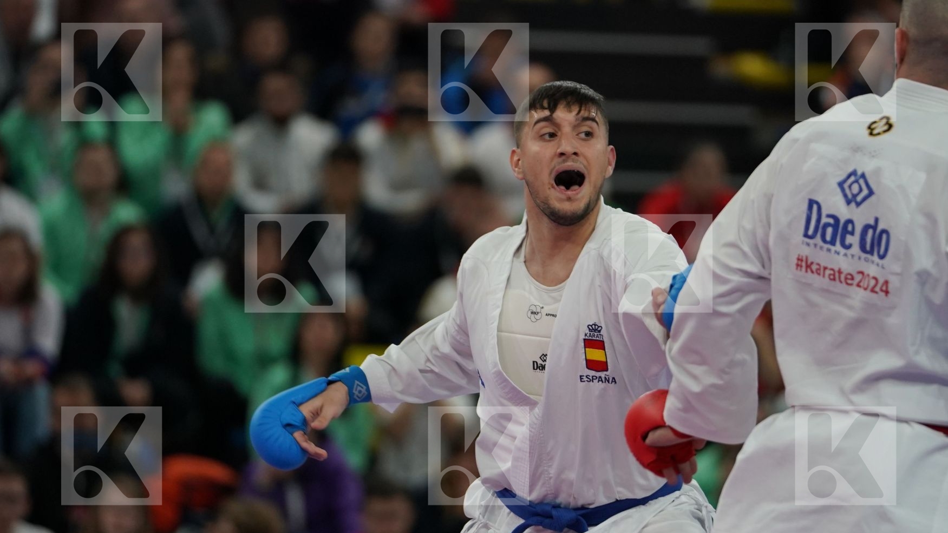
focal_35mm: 323
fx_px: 8119
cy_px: 264
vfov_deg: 3.8
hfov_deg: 6.7
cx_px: 479
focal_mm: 200
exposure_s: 1/1000
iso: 1600
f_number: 2.8
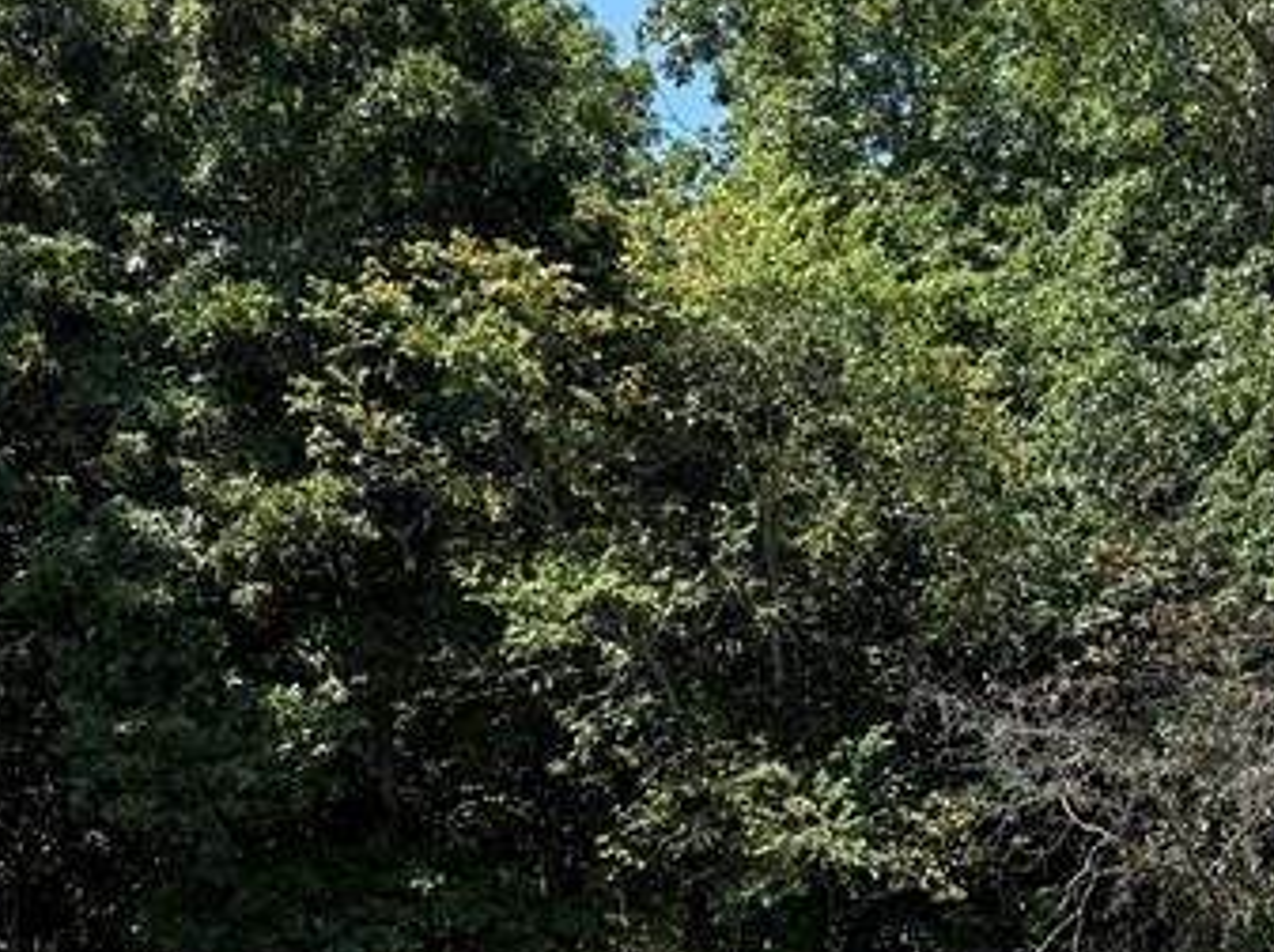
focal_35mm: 73
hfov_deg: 25.4
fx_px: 2684
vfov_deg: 19.1
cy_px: 1130
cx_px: 1270
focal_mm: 6.76
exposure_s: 1/1812
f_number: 1.78
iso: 80
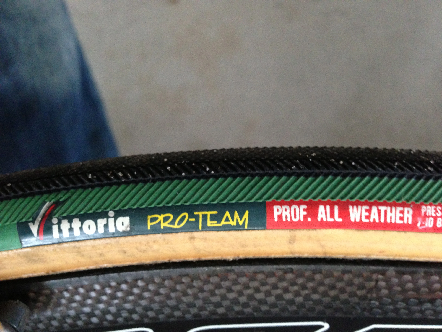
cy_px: 166
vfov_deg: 42.9
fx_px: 421
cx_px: 221
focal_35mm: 33
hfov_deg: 55.4
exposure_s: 1/15
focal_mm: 4.13
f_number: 2.4
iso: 400
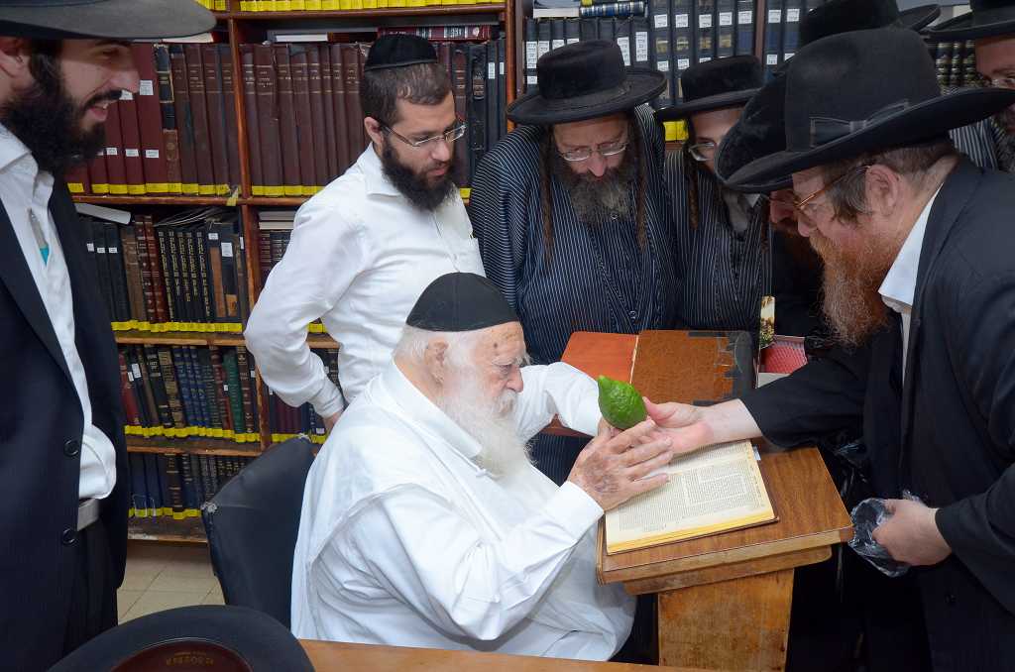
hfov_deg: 41.2
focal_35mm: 48
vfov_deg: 27.9
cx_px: 508
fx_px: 1350
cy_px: 336
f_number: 9
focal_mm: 32
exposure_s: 1/160
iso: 800
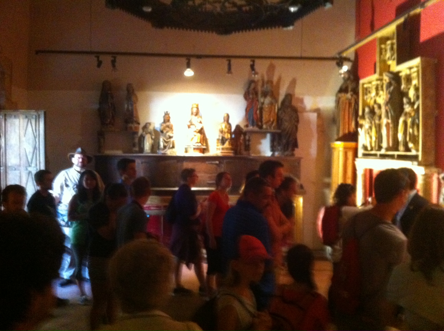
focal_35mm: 35
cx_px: 222
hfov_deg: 52.7
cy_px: 166
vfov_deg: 40.6
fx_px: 448
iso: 1000
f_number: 2.8
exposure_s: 1/15
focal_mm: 3.85
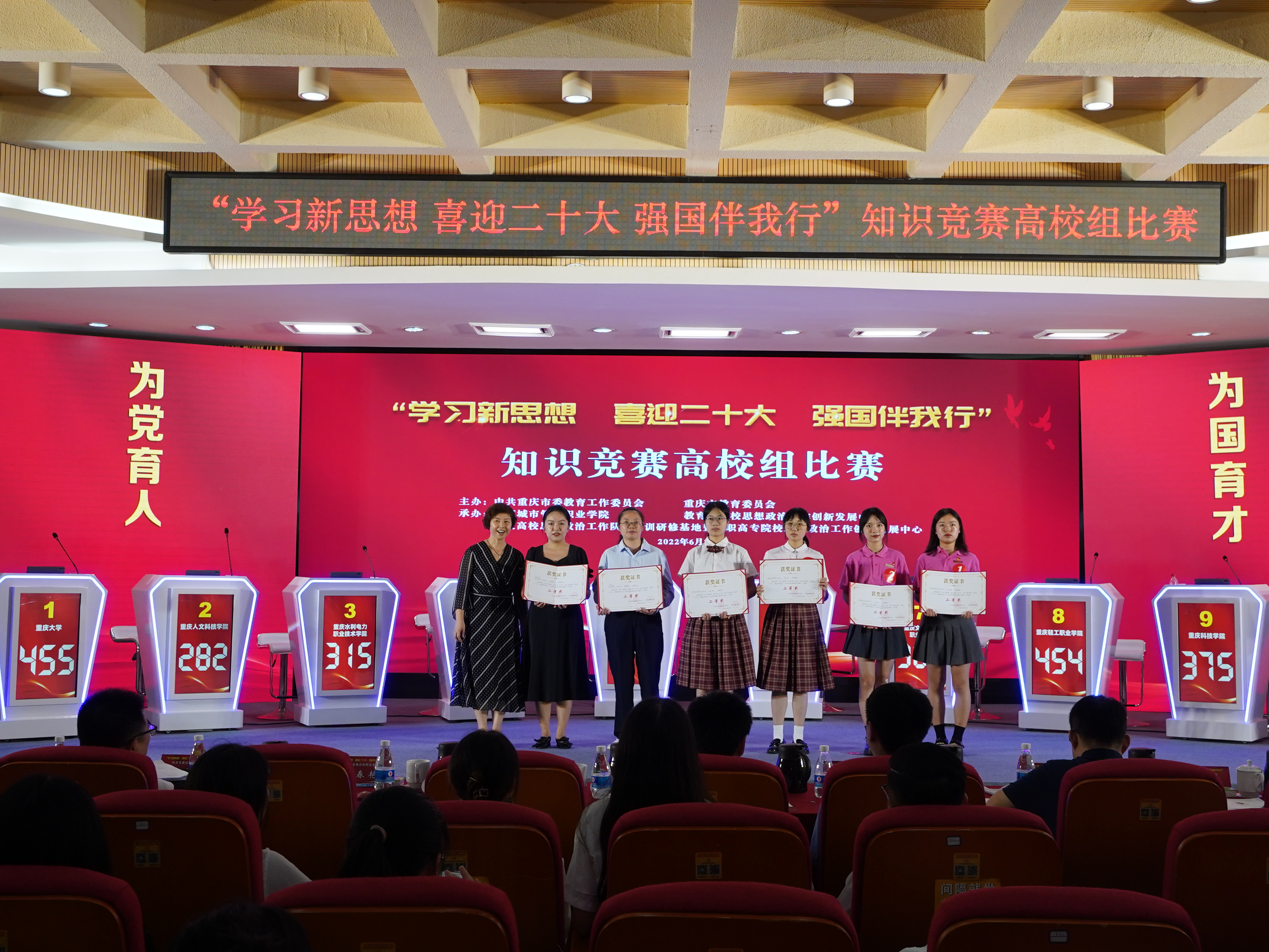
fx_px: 1576
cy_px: 478
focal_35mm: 43
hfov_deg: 43.8
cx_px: 675
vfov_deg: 33.6
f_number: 6.3
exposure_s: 1/80
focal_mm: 26
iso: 800
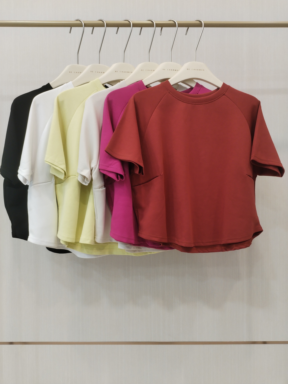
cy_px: 192
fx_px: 322
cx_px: 144
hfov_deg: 48.2
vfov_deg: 61.7
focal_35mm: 29
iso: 387
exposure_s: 1/50
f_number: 1.8
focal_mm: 4.75
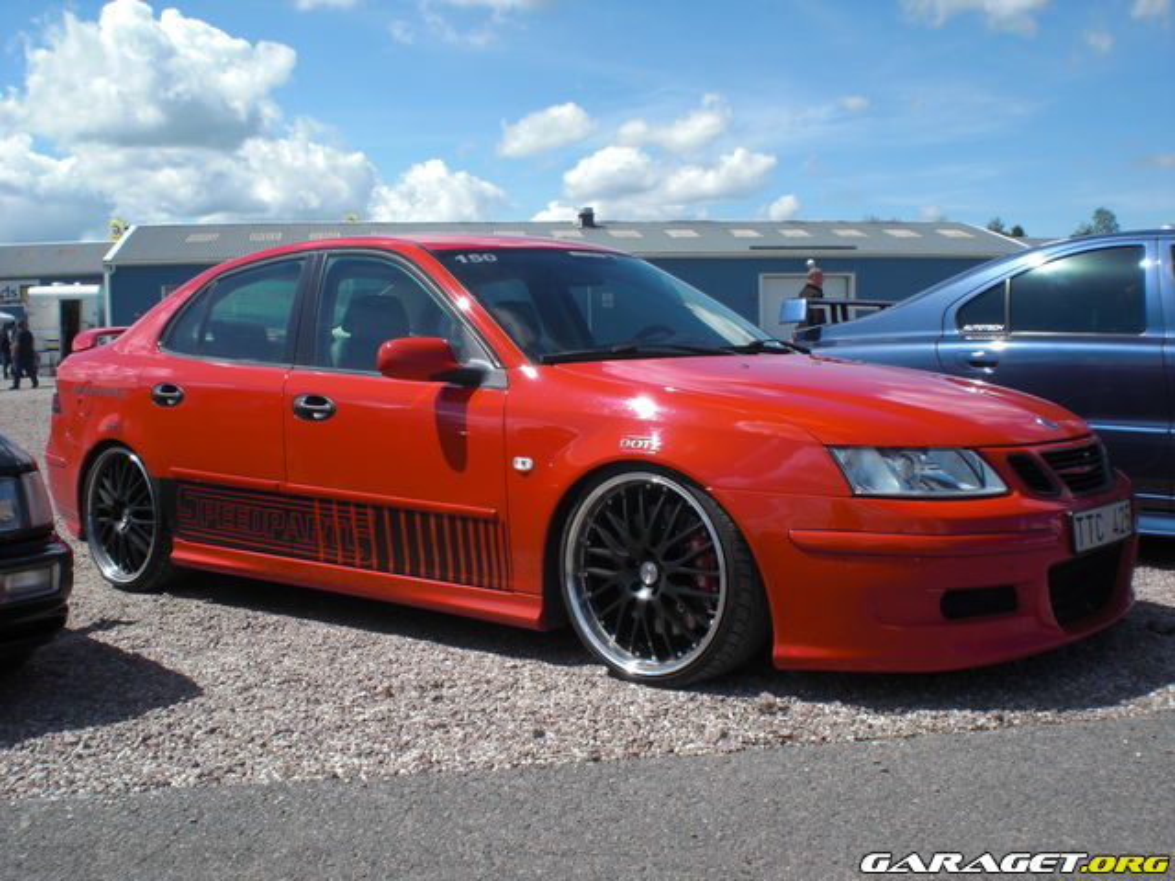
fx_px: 1290
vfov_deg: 37.7
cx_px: 588
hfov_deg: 49.0
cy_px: 440
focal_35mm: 38
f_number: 5.6
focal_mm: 6.3
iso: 64
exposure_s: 1/320
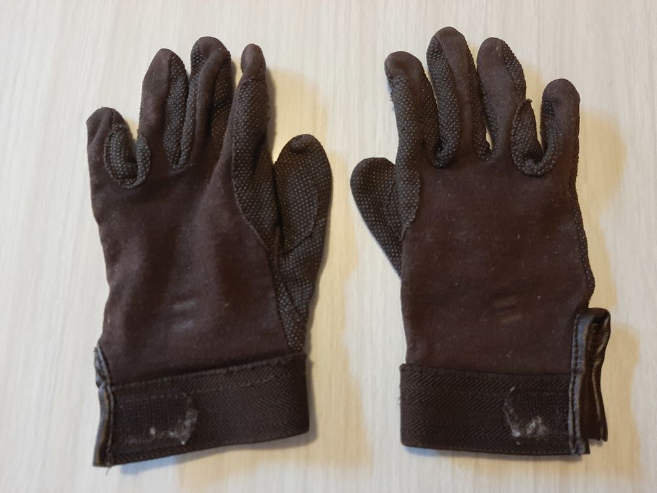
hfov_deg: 67.3
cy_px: 246
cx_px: 328
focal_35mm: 26
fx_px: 493
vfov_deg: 53.1
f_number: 1.7
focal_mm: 3.93
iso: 250
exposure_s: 1/25
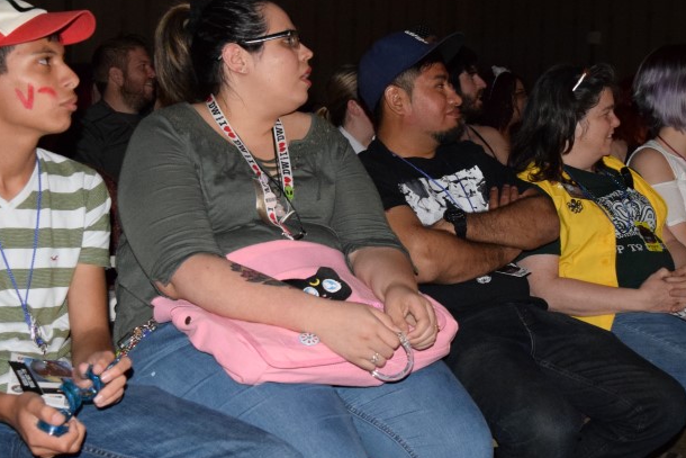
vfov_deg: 26.5
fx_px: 972
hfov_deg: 38.8
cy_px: 235
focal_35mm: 51
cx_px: 374
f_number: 3.5
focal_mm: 18
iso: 3200
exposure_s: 1/60
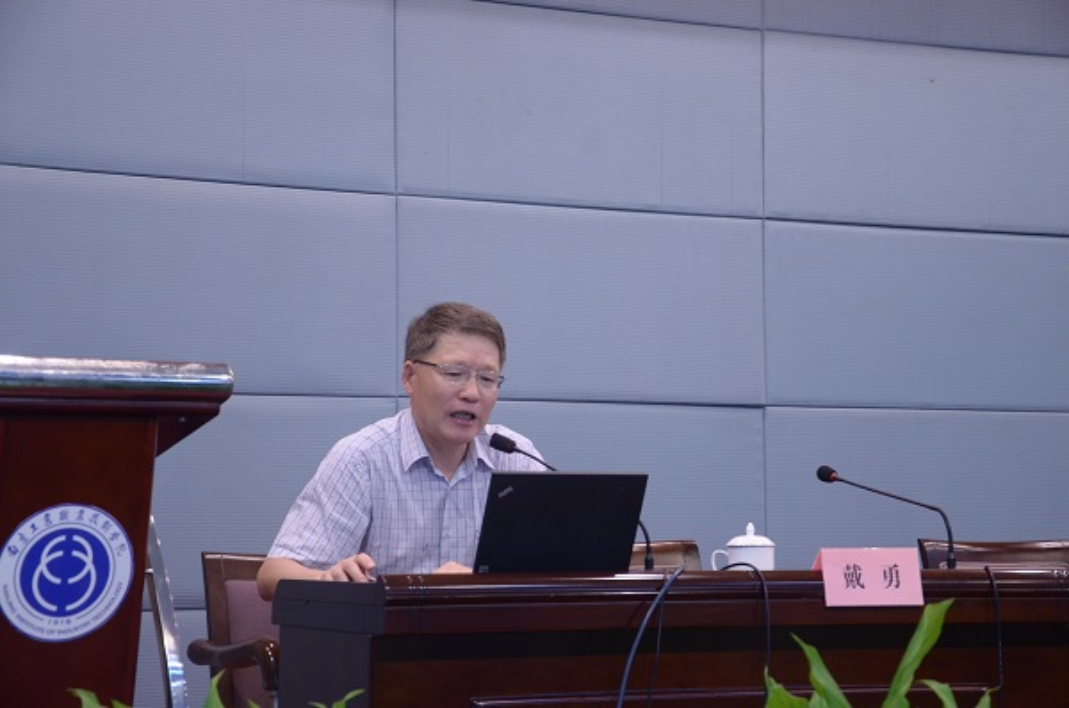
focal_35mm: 75
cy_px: 354
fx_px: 2222
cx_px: 534
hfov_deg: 27.1
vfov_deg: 18.1
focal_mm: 50
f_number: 5
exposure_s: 1/40
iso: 1600
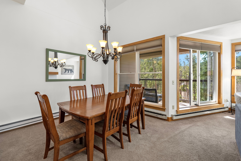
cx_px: 120
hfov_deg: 96.7
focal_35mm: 16
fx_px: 107
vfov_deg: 73.8
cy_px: 80
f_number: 6.3
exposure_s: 1/250
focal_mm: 16
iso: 640
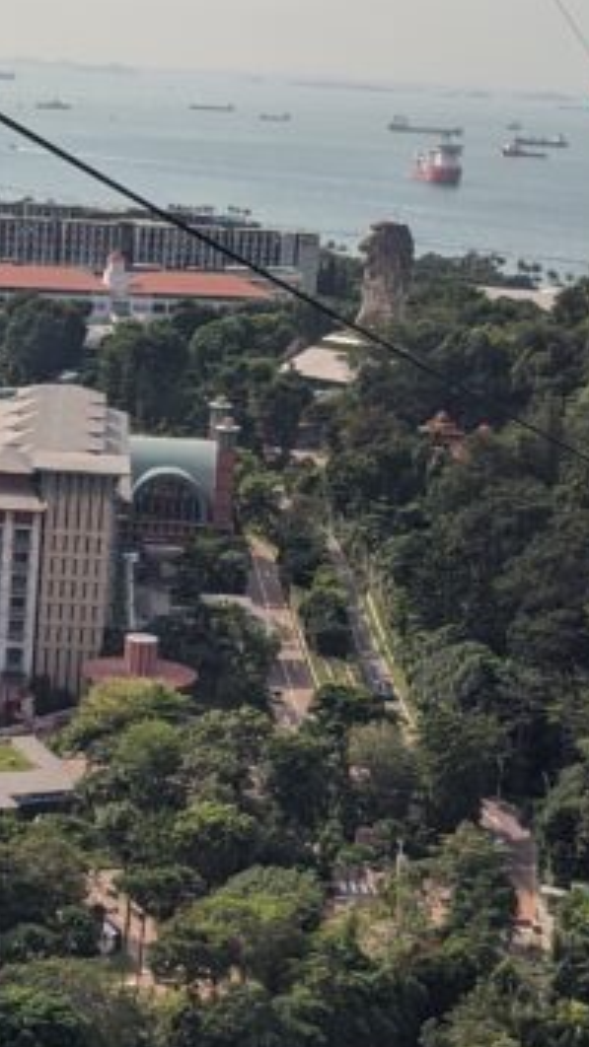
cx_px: 62
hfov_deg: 14.6
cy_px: 464
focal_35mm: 82
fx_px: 2278
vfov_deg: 25.9
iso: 49
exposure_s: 1/655
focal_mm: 4.67
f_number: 2
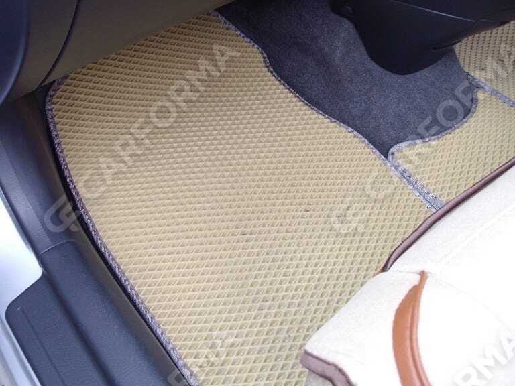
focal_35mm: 36
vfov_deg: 39.7
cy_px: 193
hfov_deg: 51.4
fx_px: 536
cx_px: 258
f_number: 2.7
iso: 160
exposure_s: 1/50
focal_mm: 6
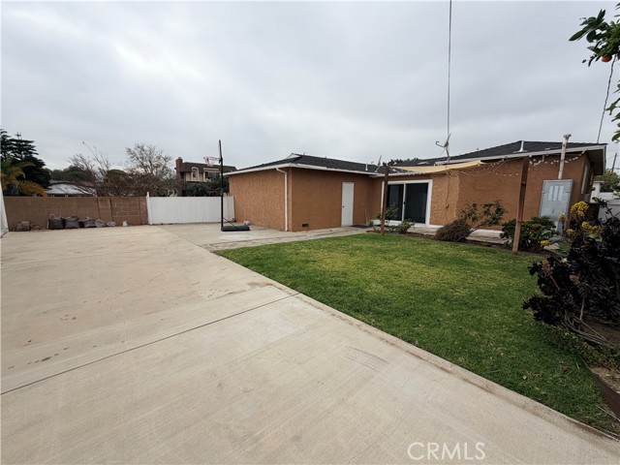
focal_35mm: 14
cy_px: 232
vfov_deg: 85.7
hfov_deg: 102.1
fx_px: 251
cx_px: 310
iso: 20
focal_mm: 2.22
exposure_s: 1/1105
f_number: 2.2
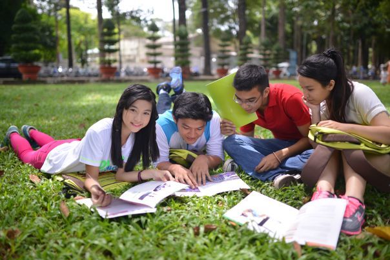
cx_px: 195
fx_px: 379
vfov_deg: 37.9
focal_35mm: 35
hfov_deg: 54.4
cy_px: 130
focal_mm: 35
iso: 200
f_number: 1.4
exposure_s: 1/2000
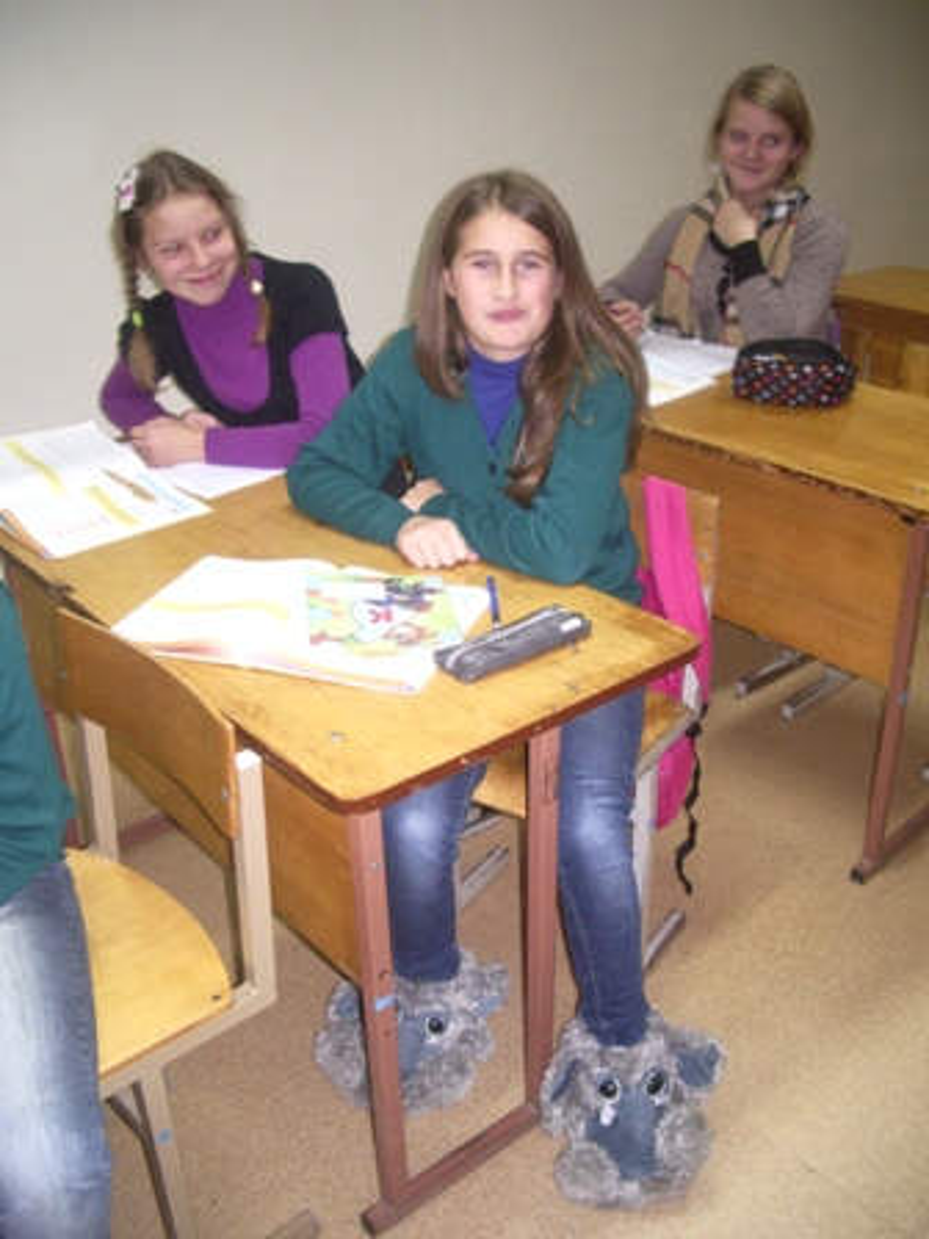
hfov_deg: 40.7
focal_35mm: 35
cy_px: 620
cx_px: 464
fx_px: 1252
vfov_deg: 52.6
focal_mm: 5.8
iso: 160
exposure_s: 1/40
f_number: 2.6
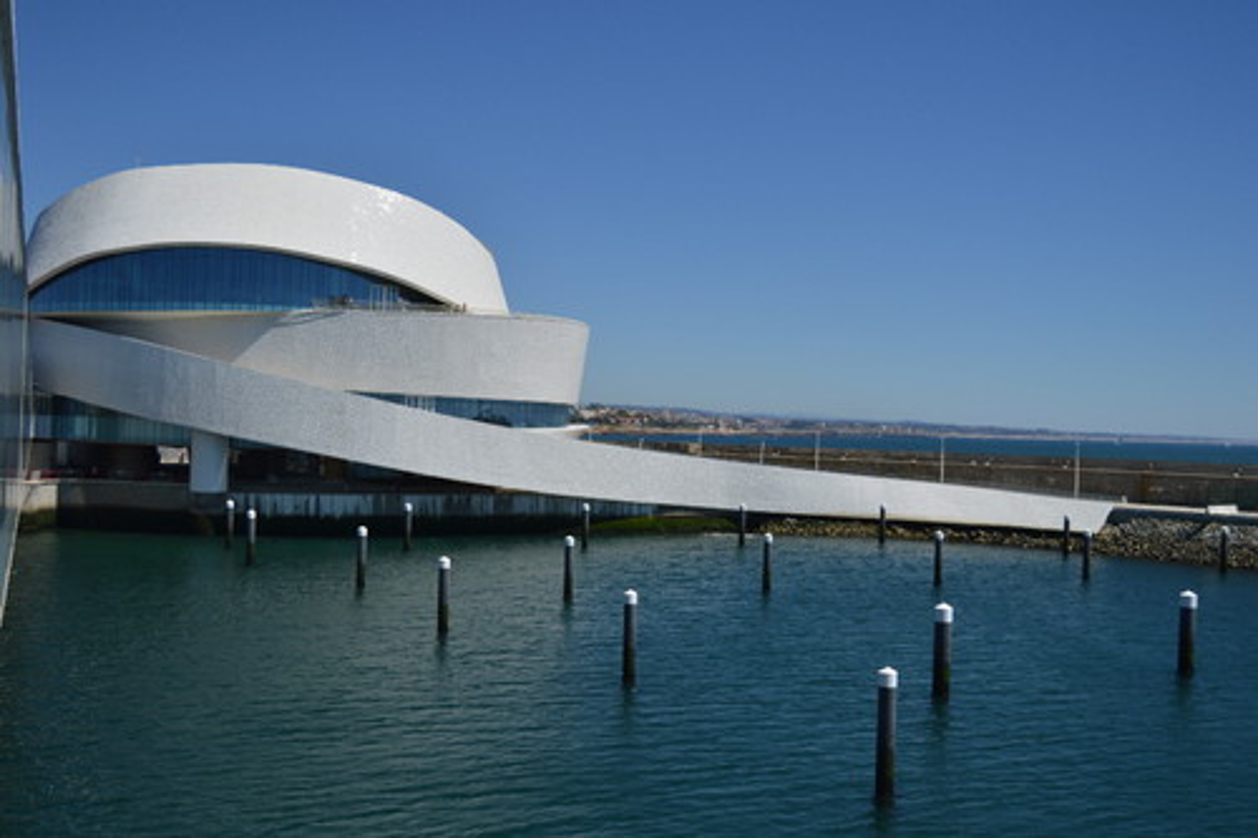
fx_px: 1258
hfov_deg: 53.1
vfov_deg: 36.8
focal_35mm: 36
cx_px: 629
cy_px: 419
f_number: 3.8
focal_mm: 24
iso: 100
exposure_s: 1/2000
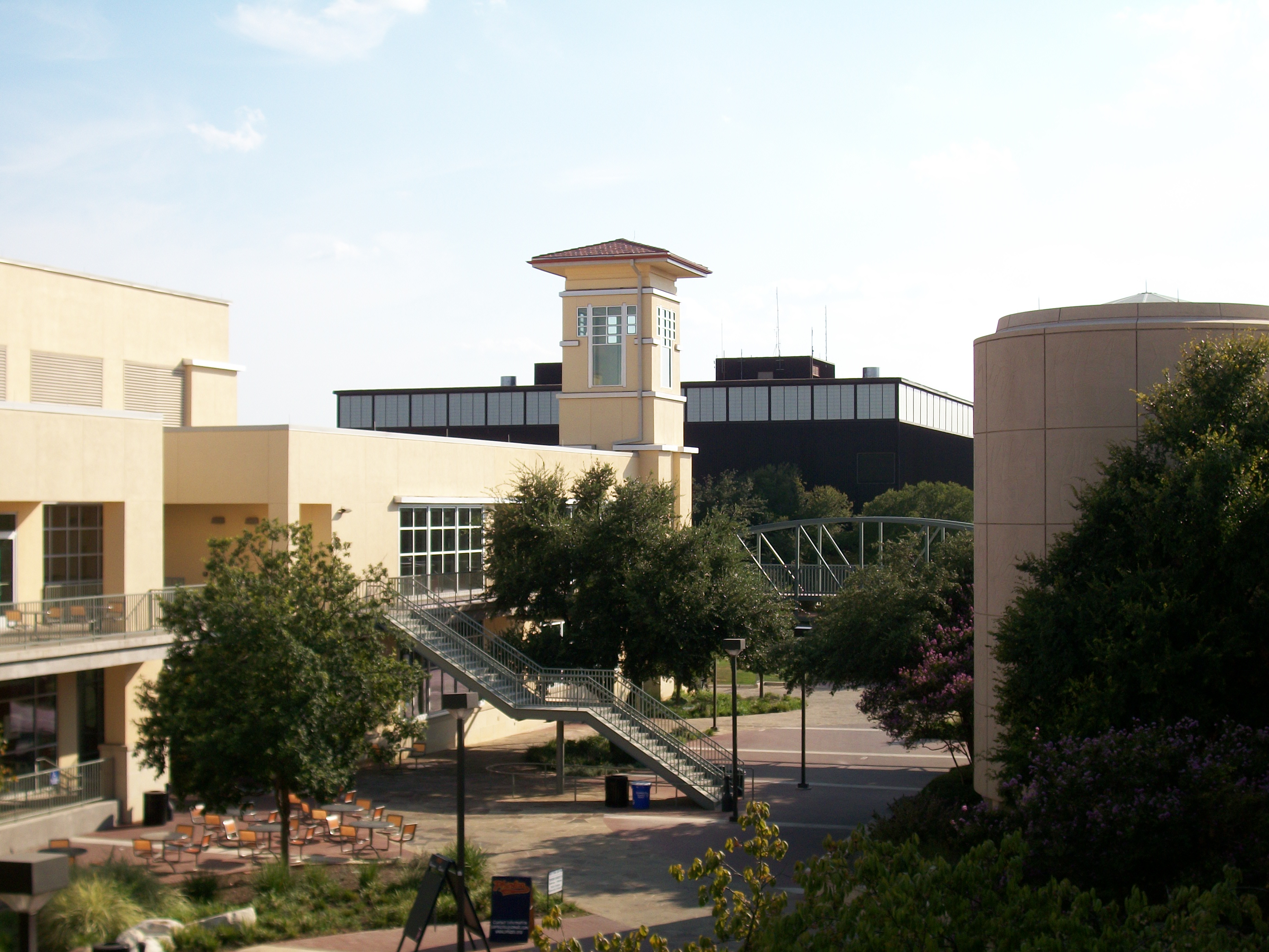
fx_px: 1980
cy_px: 476
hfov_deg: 35.5
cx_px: 634
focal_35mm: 54
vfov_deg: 27.0
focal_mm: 9.7
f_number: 4
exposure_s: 1/640
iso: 80
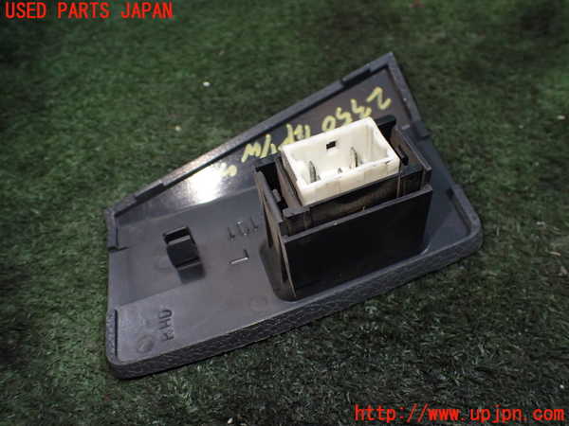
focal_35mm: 30
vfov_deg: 46.8
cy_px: 213
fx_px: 493
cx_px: 284
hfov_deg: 60.0
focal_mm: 5.4
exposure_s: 1/125
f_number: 2.3
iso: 500
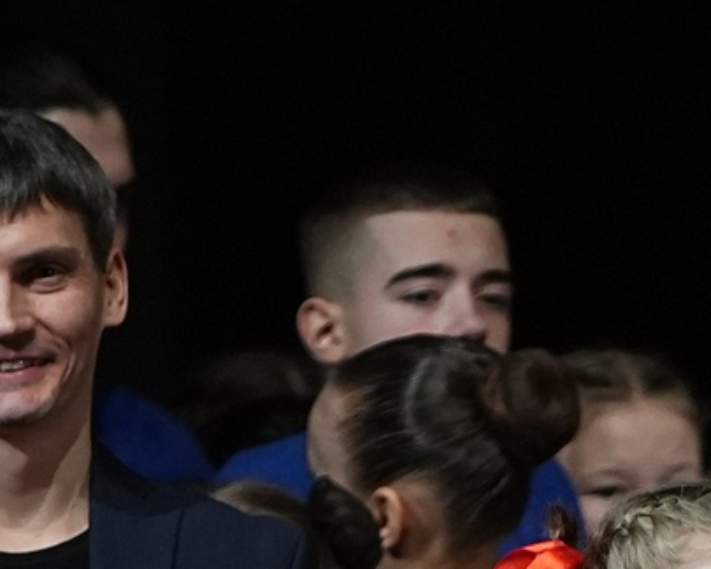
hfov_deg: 1.9
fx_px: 21232
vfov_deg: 1.5
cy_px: 1250
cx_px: 999
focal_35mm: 1009
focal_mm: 170
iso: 2000
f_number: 2.8
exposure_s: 1/320
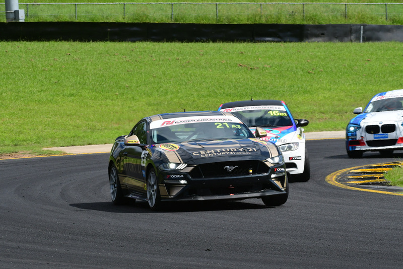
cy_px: 134
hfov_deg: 6.9
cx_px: 202
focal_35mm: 300
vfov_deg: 4.6
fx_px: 3359
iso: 400
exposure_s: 1/640
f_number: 11
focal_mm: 200
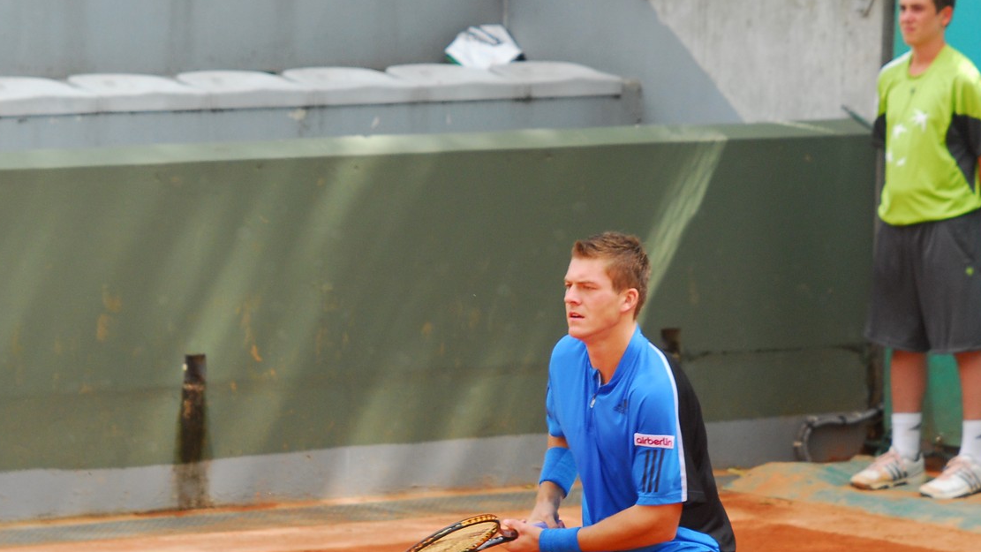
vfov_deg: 3.8
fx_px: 8272
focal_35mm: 318
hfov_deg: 6.8
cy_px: 428
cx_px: 335
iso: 320
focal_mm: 116
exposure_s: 1/350
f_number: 5
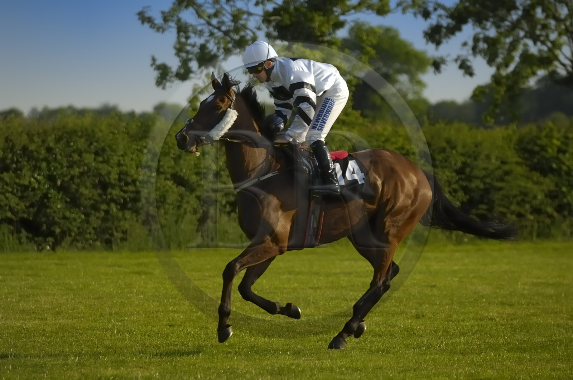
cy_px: 190
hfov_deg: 9.2
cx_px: 286
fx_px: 3576
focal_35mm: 225
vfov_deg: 6.1
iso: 100
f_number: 2.8
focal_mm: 150
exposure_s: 1/1500
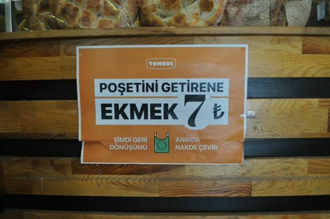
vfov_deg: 47.8
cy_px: 110
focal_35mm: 27
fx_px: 247
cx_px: 165
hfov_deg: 67.5
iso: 800
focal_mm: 18
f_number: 4
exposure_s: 1/60
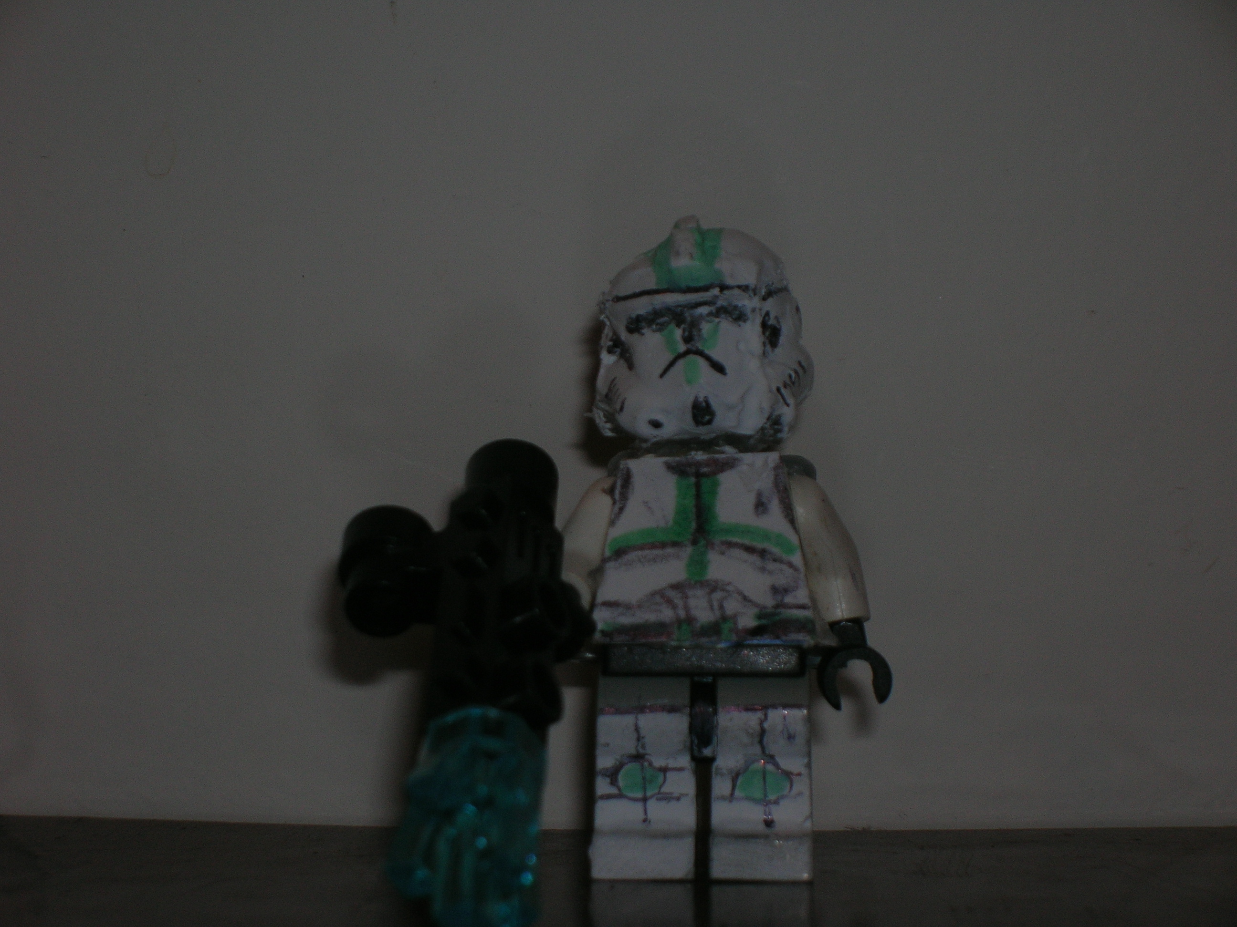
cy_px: 464
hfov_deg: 19.3
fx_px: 3645
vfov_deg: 14.5
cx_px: 618
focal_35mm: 102
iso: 50
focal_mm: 17.1
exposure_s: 1/60.1
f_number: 4.9
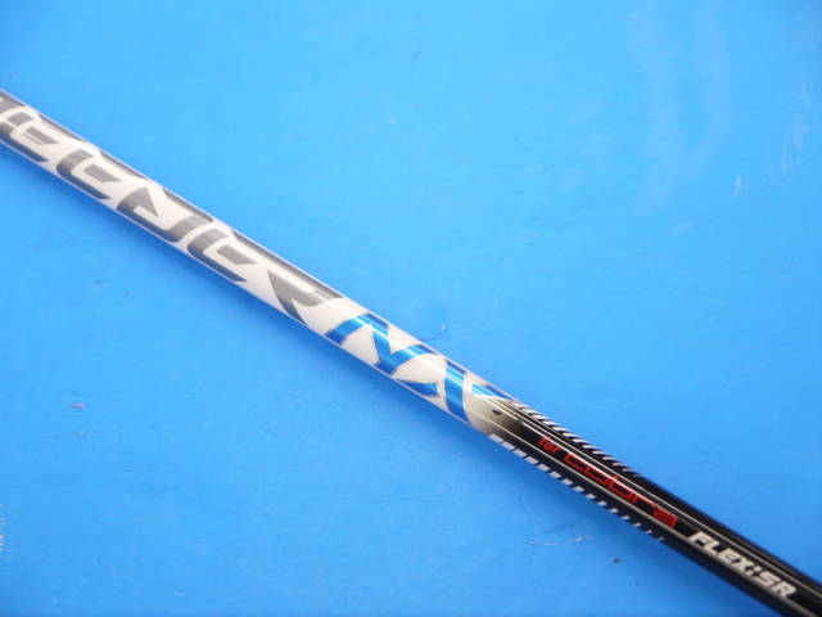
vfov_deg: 17.6
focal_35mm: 84
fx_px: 1995
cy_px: 308
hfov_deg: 23.3
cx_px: 411
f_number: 5.6
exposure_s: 1/80
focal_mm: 42
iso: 500
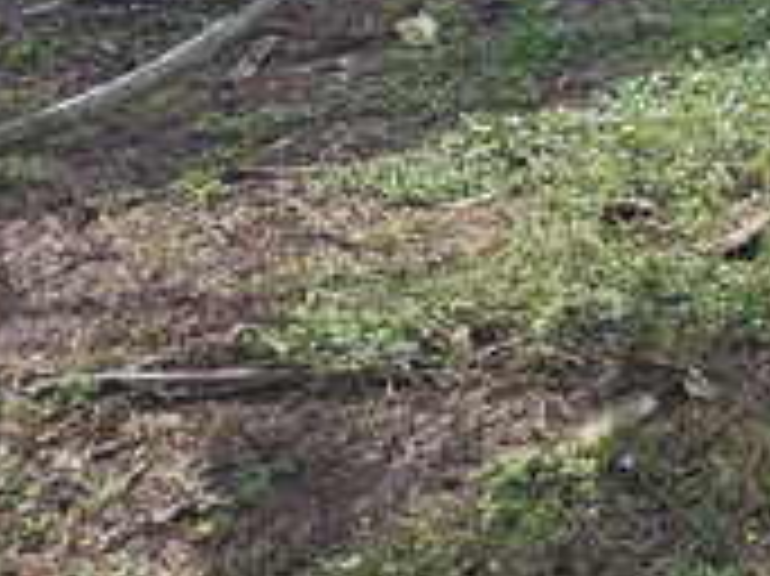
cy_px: -752
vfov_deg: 9.6
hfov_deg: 11.4
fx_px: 3068
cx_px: 1968
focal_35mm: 138
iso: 12
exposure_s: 1/1704
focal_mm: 6.4
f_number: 1.8
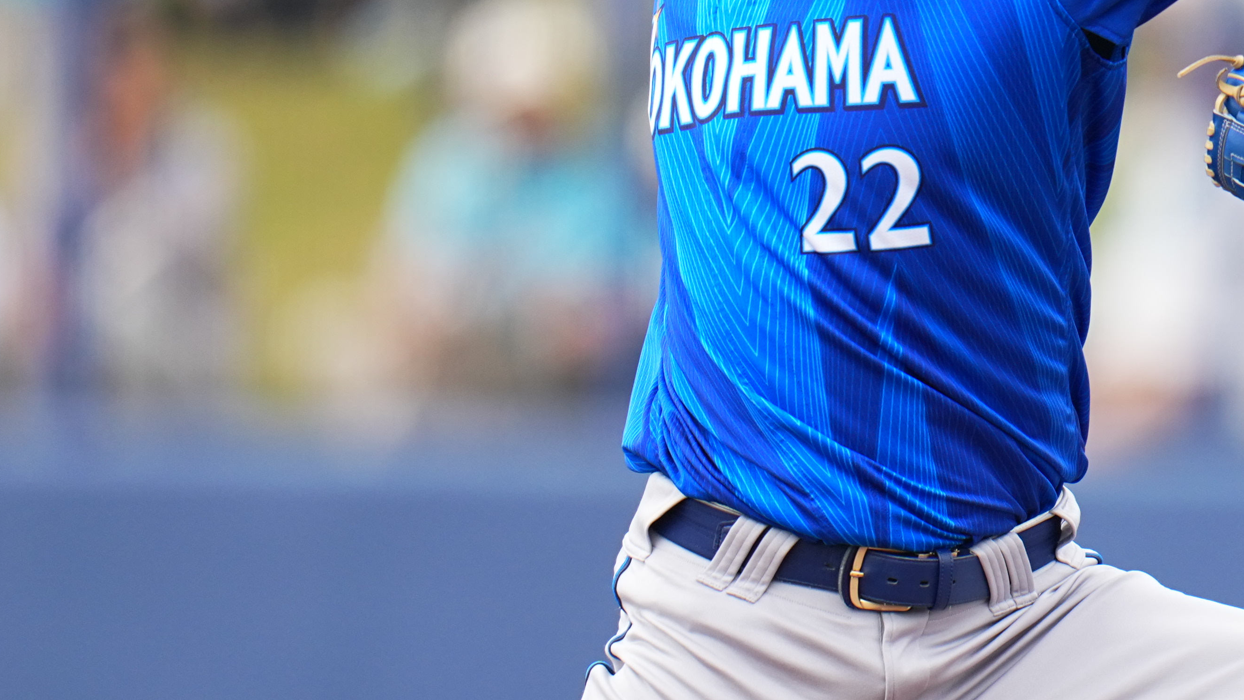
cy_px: 385
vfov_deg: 0.9
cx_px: 1129
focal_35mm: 1363
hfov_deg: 1.6
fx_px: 44960
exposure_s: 1/2500
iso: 400
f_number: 2.8
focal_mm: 400
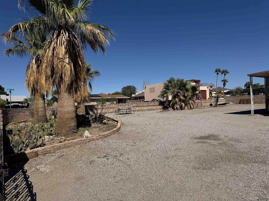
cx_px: 134
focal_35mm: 24
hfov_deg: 71.6
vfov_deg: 56.8
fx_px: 187
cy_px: 100
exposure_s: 1/10417
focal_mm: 6.76
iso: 80
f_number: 1.78
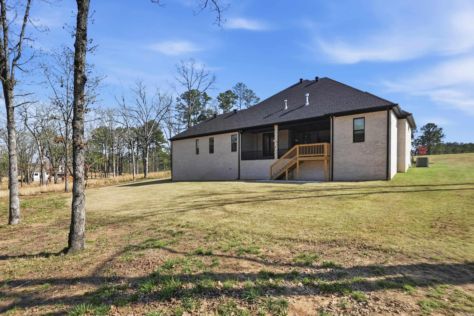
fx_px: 211
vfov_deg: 73.7
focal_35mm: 16
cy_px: 158
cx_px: 237
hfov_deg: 96.7
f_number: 11
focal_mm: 16
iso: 80
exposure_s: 1/125
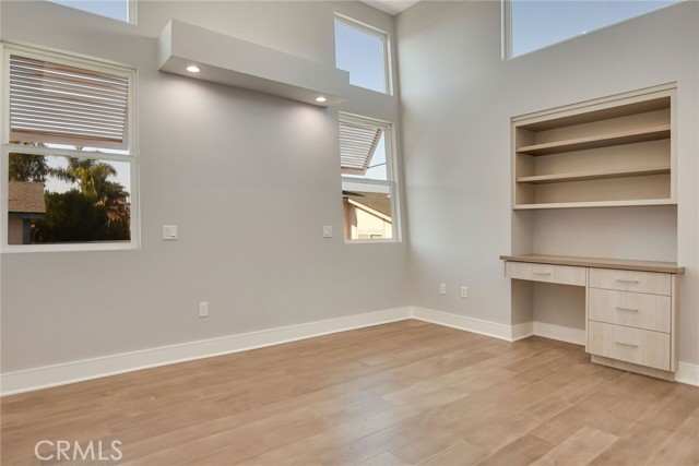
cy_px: 233
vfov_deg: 64.6
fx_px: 369
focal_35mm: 19
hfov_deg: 86.9
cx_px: 350
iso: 1250
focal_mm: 13
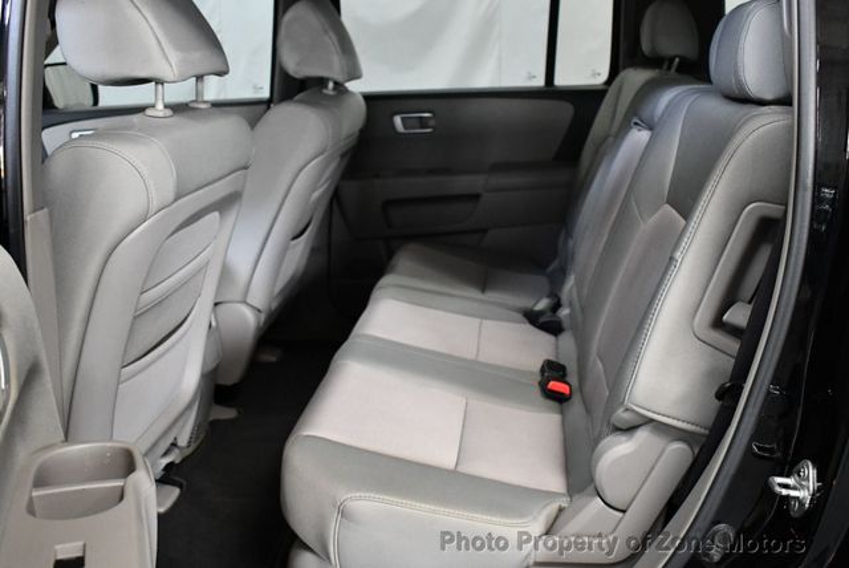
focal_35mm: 36
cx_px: 424
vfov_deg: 36.9
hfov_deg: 53.1
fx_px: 850
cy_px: 284
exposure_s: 1/125
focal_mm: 18
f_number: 3.5
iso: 2200
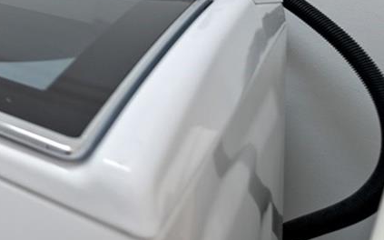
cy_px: -165
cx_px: -282
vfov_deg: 19.3
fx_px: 565
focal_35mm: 54
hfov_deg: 23.2
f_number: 2.8
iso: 100
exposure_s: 1/15
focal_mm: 14
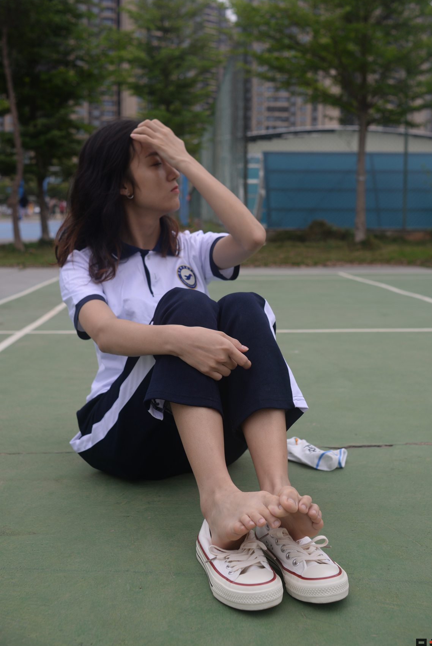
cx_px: 229
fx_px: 719
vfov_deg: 48.4
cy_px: 297
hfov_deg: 33.4
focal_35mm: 40
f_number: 5
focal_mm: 35
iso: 250
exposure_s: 1/400
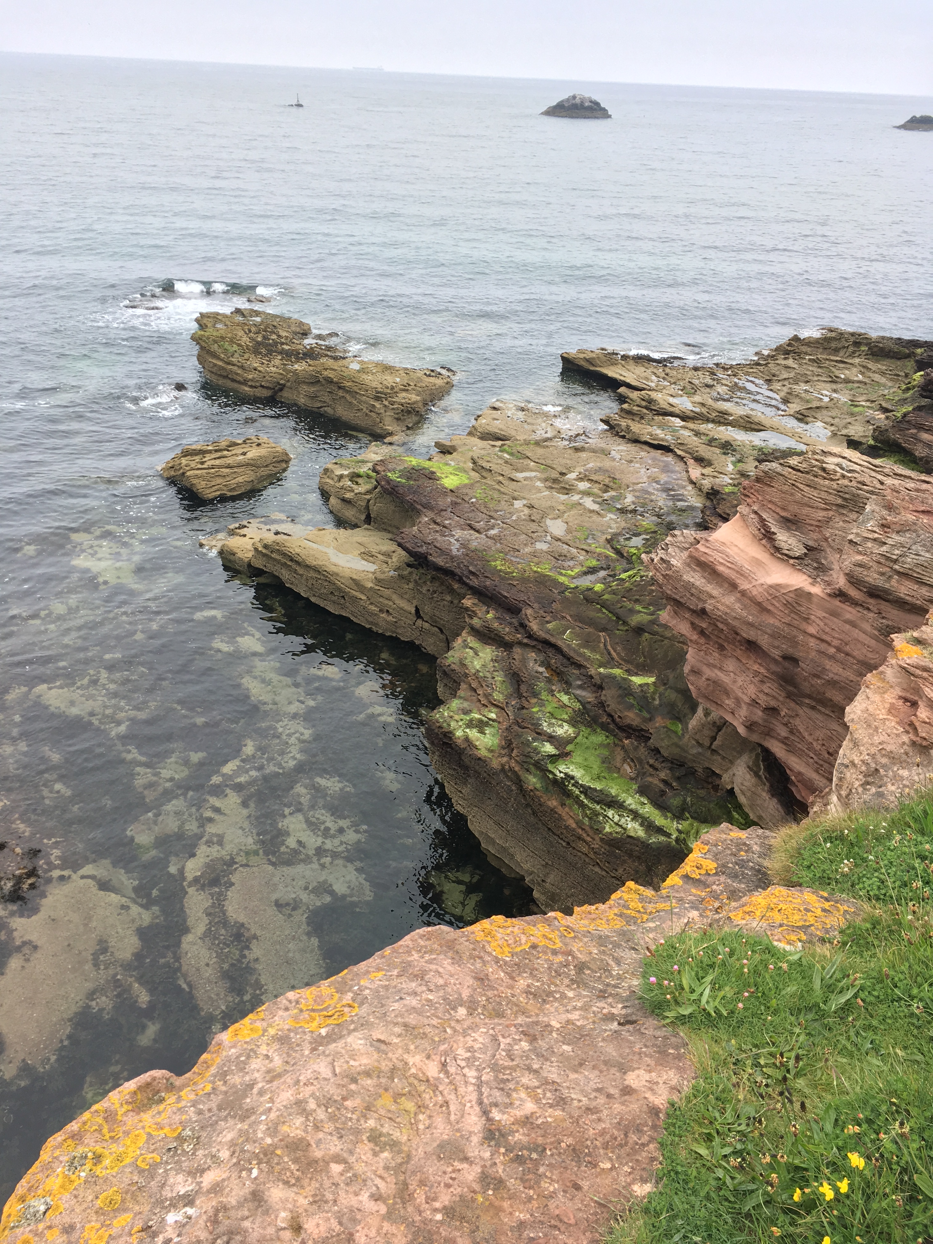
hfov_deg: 48.2
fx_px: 1042
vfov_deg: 61.7
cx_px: 466
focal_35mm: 29
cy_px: 622
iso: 25
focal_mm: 4.15
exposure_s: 1/207
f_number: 2.2
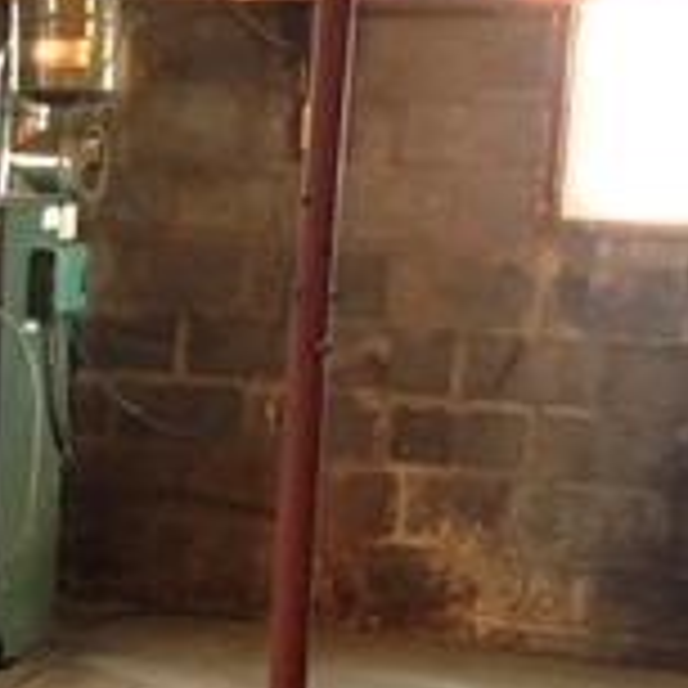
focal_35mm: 107
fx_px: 2406
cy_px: 580
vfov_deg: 16.1
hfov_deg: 15.9
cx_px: -22
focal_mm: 4.15
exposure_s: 1/30
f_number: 2.2
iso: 200
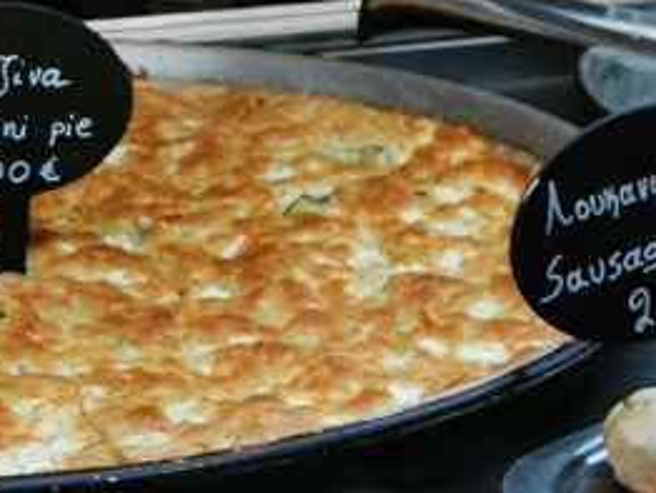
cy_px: 646
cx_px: 583
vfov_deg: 11.8
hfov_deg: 15.9
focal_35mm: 122
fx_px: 2314
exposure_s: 1/100
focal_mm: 4.75
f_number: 1.8
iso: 100
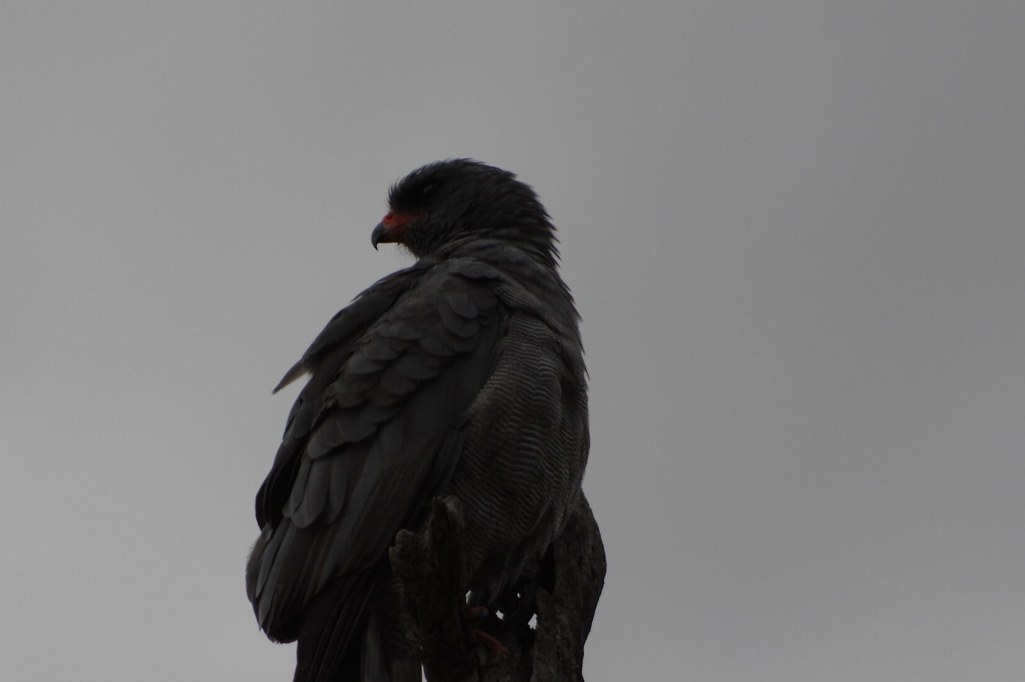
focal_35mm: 656
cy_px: 404
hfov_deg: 3.1
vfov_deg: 2.1
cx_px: 457
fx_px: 18664
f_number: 5.8
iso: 640
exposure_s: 1/4000
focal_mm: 300
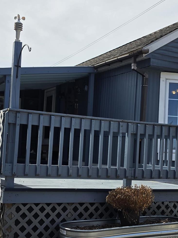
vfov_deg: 35.5
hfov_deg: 27.0
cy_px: 132
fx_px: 370
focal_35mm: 54
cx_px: 90
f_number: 1.4
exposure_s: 1/7939
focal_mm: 6.5
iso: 40
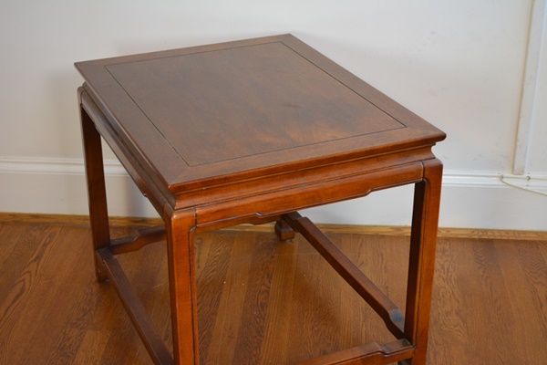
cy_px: 182
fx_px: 912
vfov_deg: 22.6
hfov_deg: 33.4
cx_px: 274
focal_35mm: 60
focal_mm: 40
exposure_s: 1/30
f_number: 5.3
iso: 900
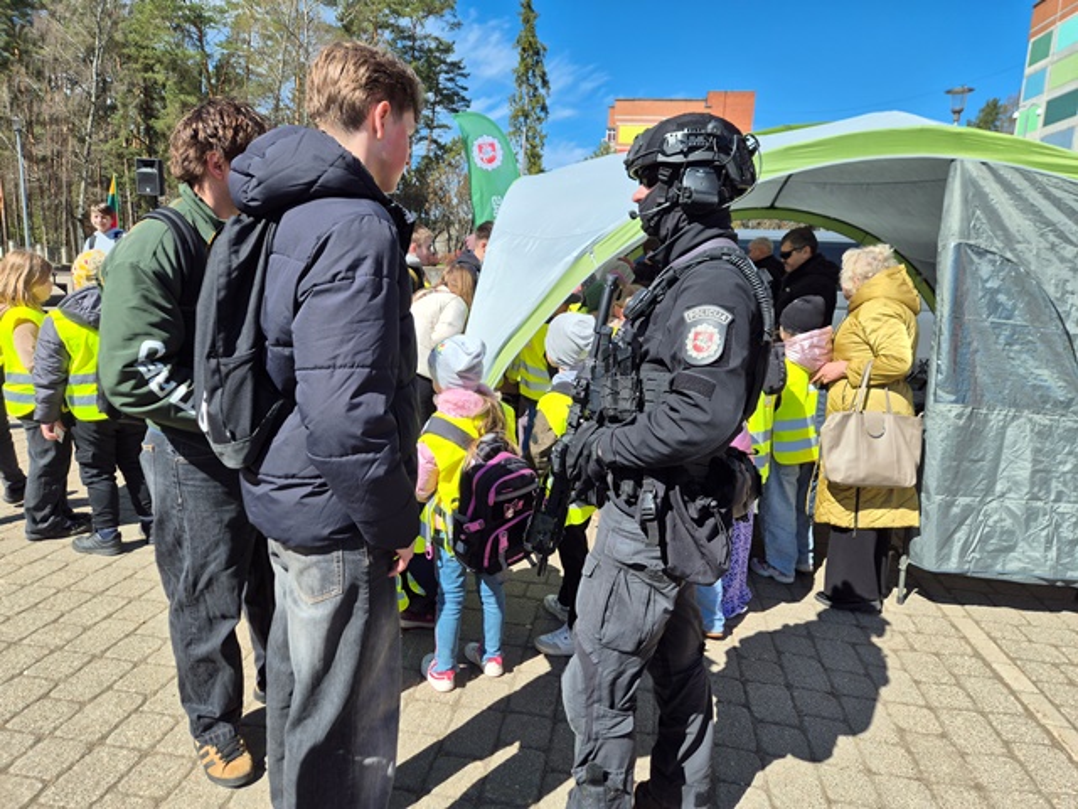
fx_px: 716
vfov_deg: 58.9
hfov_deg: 73.9
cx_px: 539
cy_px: 404
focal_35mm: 23
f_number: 1.8
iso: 25
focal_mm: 5.4
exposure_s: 1/1500
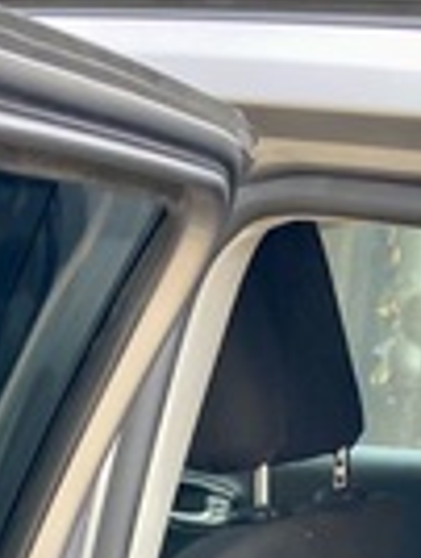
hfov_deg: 11.8
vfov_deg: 14.5
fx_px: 2021
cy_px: 866
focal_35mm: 125
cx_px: 404
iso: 20
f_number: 1.8
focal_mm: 3.99
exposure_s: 1/202
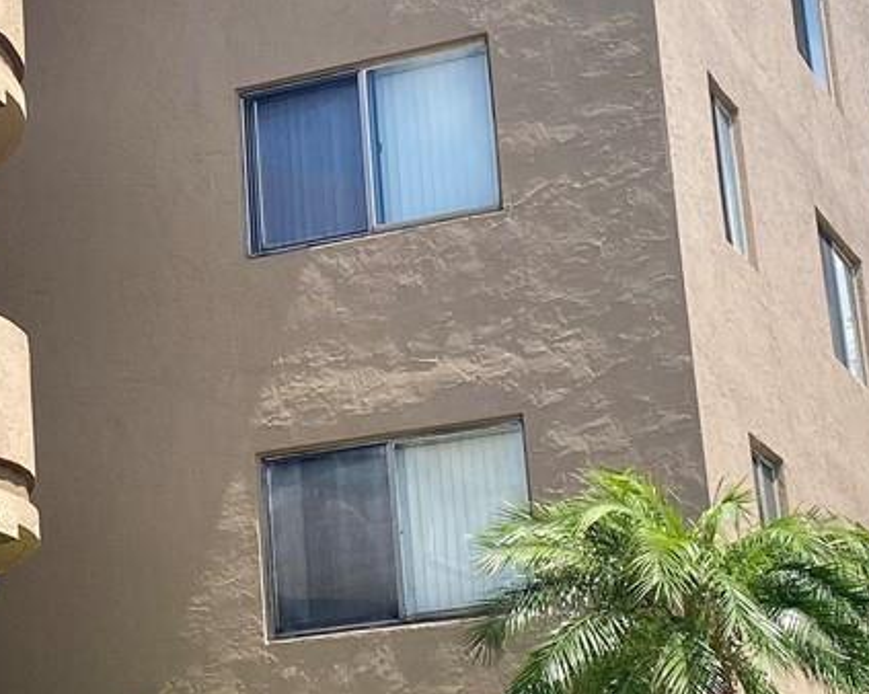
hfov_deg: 19.7
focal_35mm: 96
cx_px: 140
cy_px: 304
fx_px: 2468
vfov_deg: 16.0
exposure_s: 1/1838
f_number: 1.8
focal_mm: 4.25
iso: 32
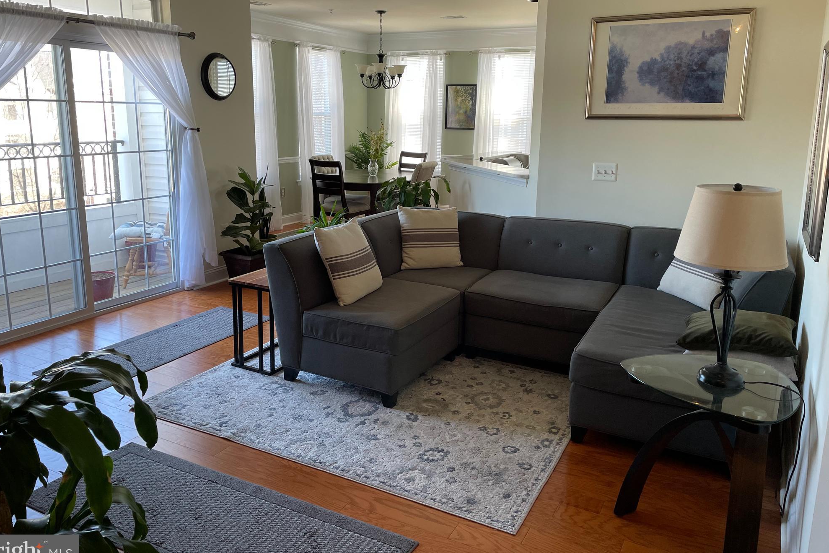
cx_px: 404
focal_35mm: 28
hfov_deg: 65.5
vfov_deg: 46.3
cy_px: 247
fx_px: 645
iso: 100
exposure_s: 1/120
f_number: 1.6
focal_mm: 4.2
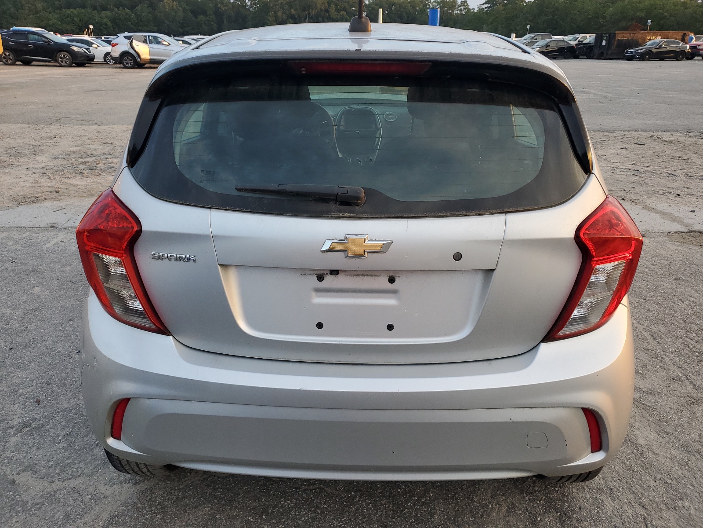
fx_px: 528
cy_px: 264
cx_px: 352
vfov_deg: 53.1
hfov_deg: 67.3
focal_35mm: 26
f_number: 1.5
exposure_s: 1/156
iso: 50
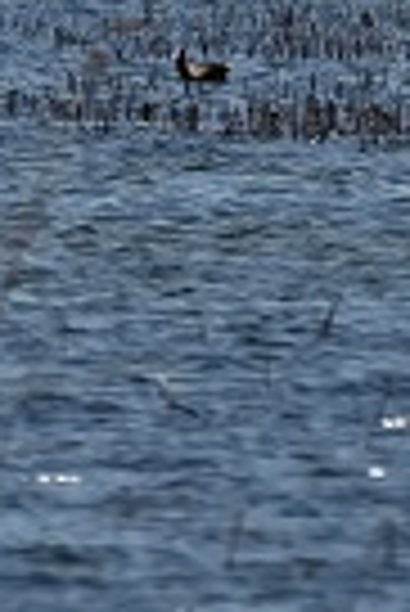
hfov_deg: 0.6
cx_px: -541
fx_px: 37587
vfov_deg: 0.9
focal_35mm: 2206
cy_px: -173
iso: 110
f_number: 5.6
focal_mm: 300
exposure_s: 1/1000
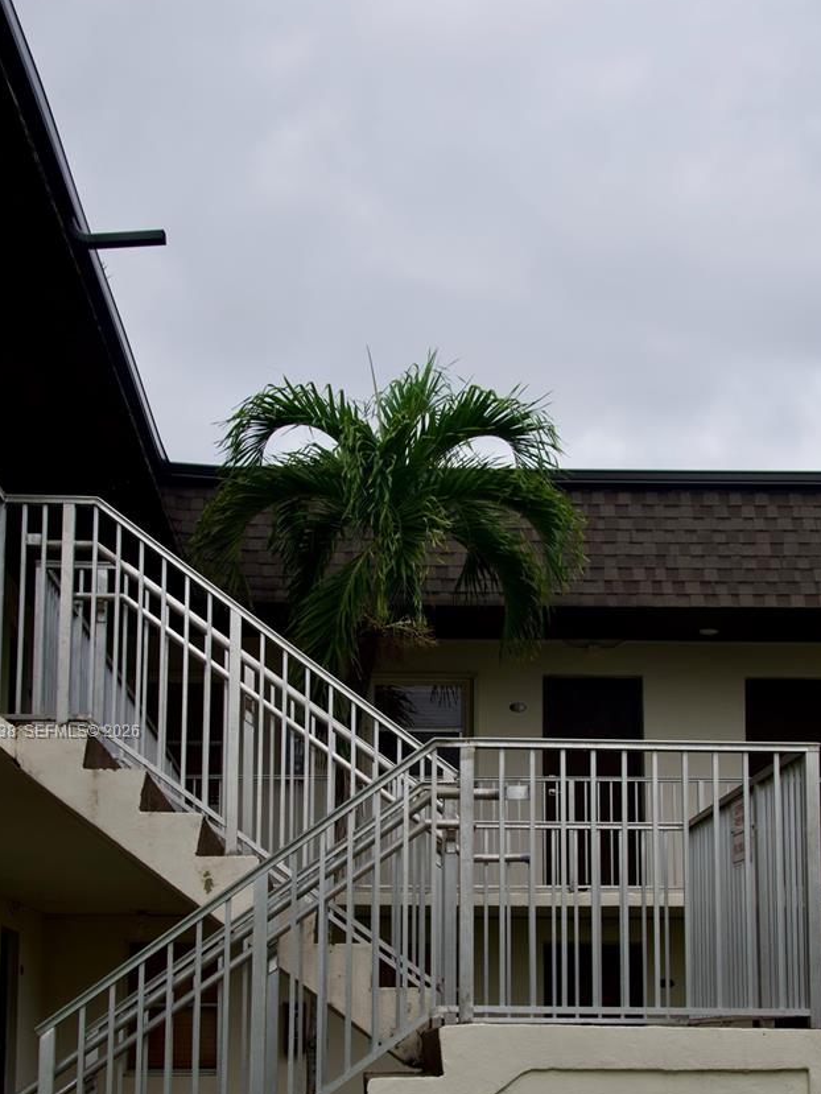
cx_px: 457
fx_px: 2023
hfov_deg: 22.9
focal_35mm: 64
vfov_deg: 30.0
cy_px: 732
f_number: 8
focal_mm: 31
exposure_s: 1/250
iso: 100
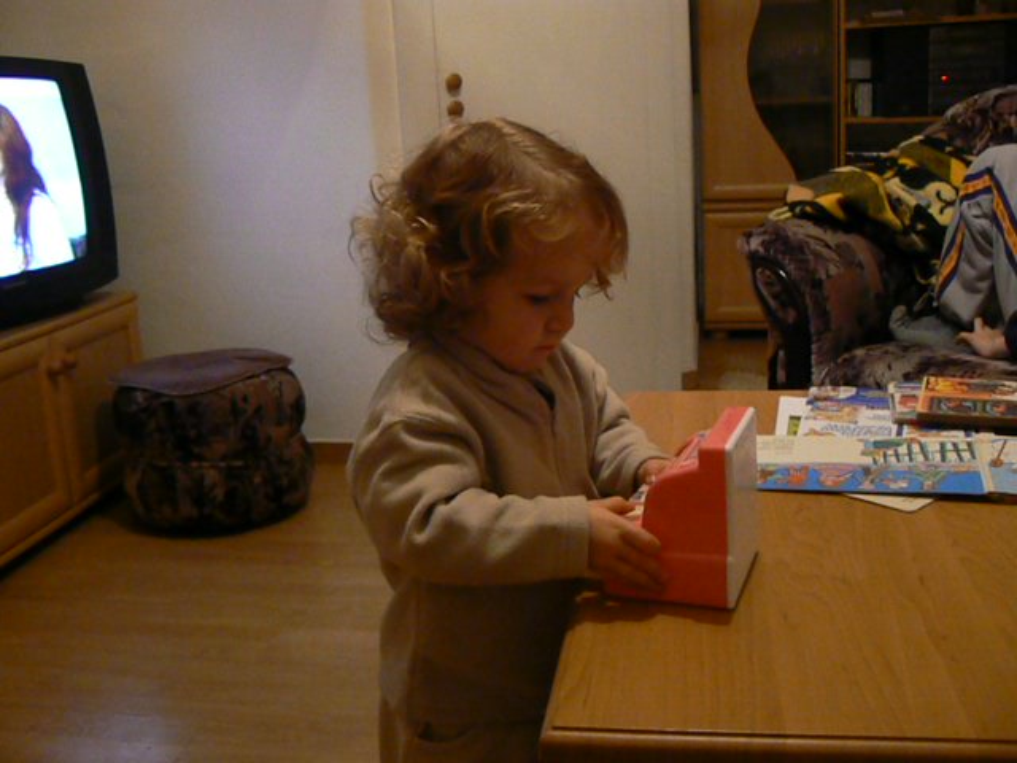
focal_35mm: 36
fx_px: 1058
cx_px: 508
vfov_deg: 39.7
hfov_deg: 51.4
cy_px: 382
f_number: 2.8
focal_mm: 6
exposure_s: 1/30
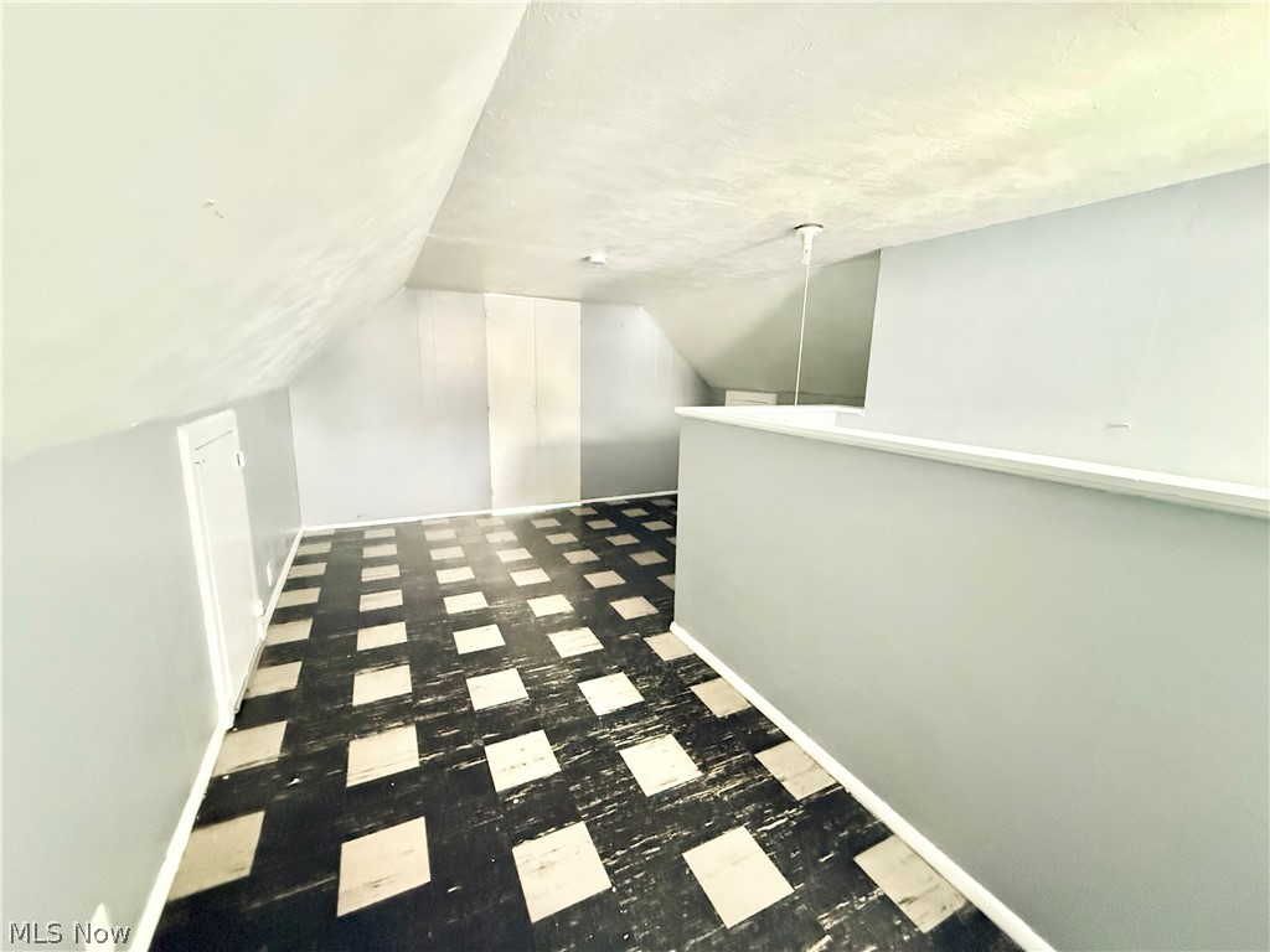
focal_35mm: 14
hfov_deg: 102.1
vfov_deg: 85.7
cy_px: 476
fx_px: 514
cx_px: 635
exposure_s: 1/50
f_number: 2.2
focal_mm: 2.22
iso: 1250
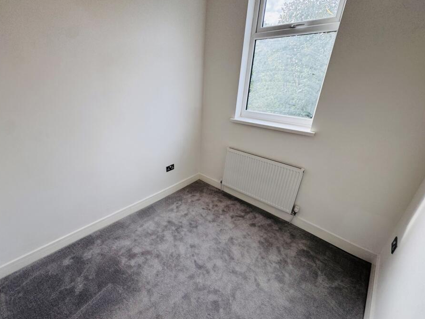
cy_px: 163
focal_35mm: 16
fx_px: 196
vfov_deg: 78.1
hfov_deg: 93.9
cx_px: 183
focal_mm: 2.22
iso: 40
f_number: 2.2
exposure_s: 1/143
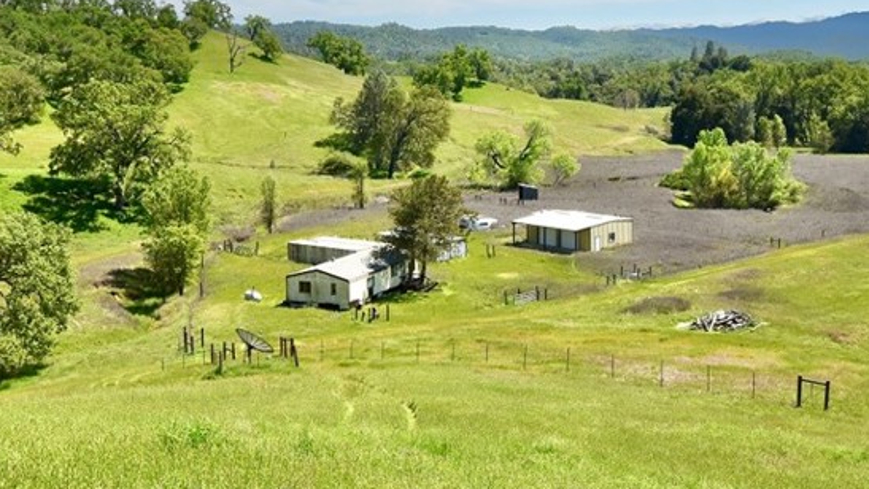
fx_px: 1152
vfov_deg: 23.8
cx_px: 545
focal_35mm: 50
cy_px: 153
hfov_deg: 41.0
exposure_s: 1/500
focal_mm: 17
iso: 400
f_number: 11
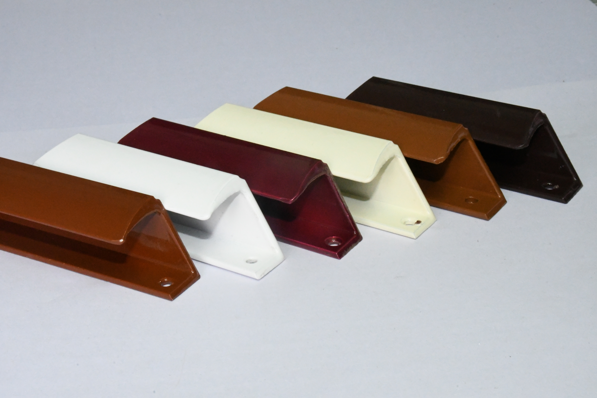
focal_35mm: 72
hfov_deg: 28.1
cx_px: 298
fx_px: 1194
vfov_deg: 18.9
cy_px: 199
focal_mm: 48
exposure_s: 1/13
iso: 10000
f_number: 29
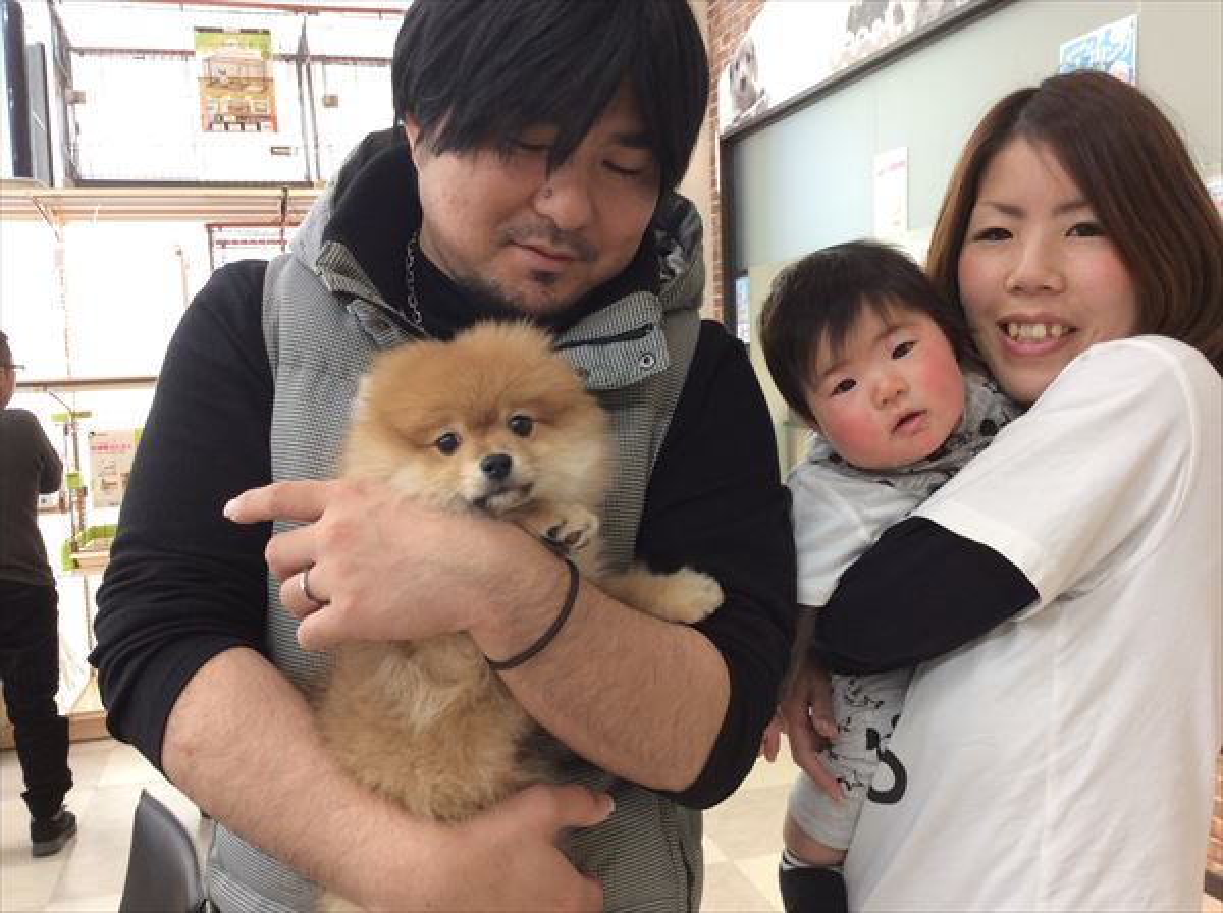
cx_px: 612
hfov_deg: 56.9
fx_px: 1129
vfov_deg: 44.0
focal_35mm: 32
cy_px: 456
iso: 50
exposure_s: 1/24
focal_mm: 3.3
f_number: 2.4
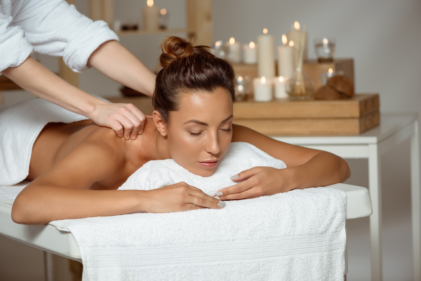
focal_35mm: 105
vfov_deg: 13.1
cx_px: 210
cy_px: 140
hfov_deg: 19.5
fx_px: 1228
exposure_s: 1/125
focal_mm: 105
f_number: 4
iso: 100
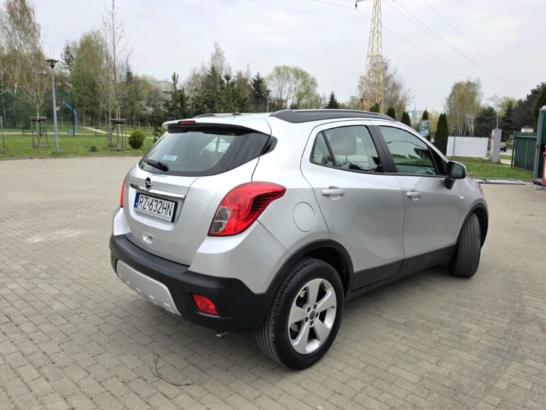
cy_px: 205
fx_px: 363
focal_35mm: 23
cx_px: 273
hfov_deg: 73.9
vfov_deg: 58.9
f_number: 1.4
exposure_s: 1/3333
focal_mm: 6.5
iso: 64
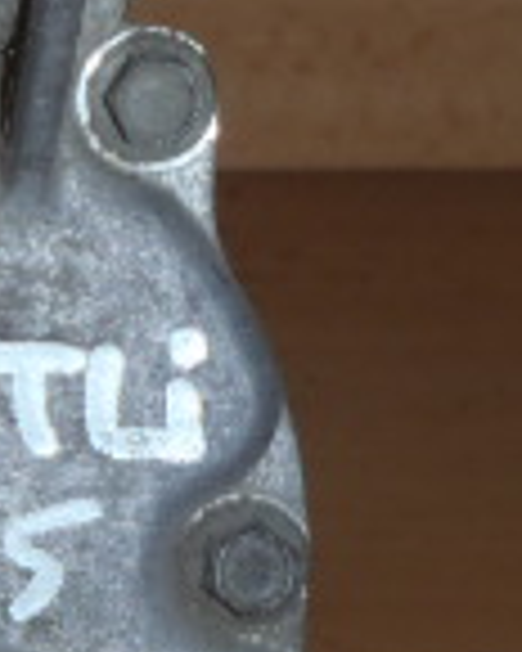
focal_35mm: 164
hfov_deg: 9.1
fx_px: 3167
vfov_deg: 11.8
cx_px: -360
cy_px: 391
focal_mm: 6.83
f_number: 4.6
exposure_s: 1/40
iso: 100
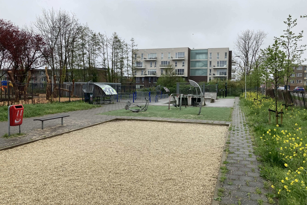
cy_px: 100
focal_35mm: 30
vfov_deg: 43.6
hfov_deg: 61.9
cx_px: 151
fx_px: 256
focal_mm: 4
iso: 20
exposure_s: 1/501
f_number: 1.8
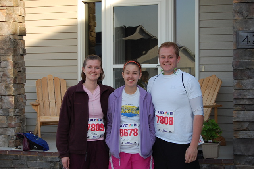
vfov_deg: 19.7
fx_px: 487
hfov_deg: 29.3
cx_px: 127
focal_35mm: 69
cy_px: 84
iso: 200
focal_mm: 46
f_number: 6.3
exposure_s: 1/160
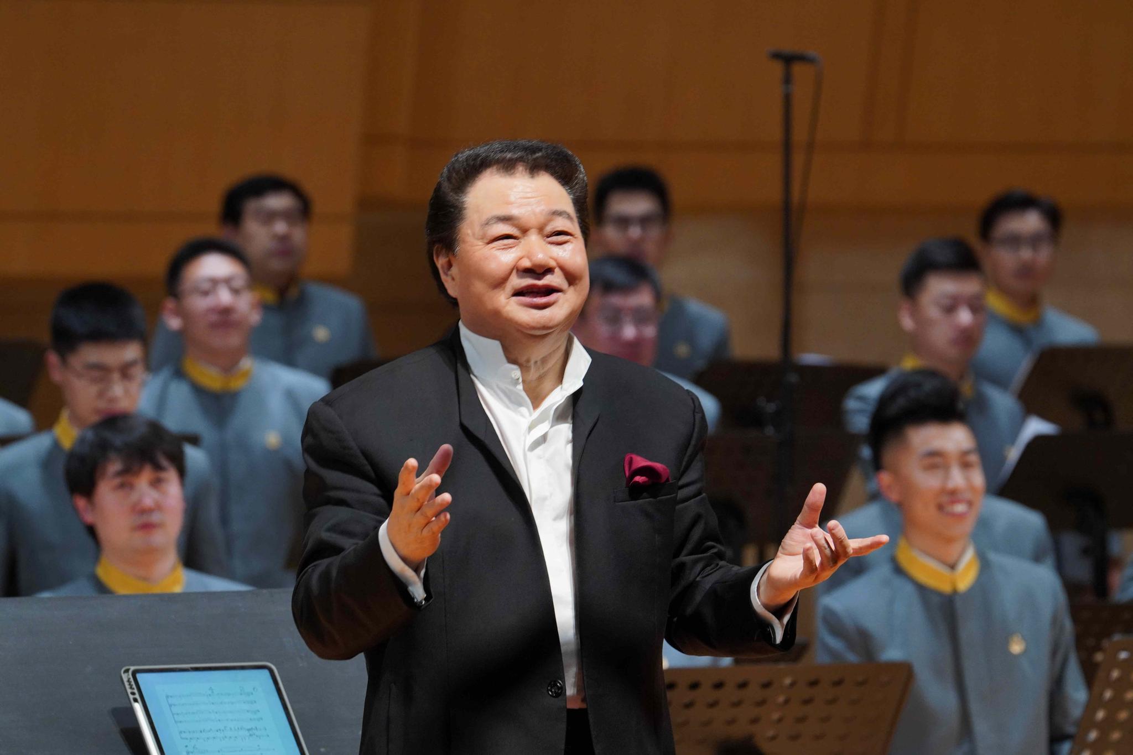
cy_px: 378
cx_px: 566
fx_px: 9157
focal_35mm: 291
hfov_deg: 7.1
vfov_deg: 4.7
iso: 1250
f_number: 5
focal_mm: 194
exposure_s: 1/160
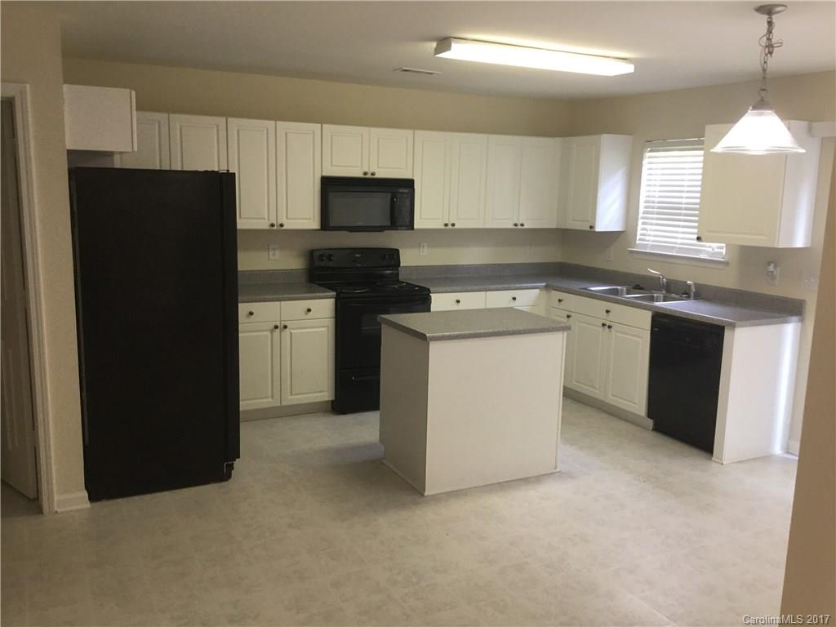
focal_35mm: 31
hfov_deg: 58.4
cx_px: 418
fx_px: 749
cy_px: 314
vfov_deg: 45.4
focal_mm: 3.3
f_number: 2.4
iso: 100
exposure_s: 1/30
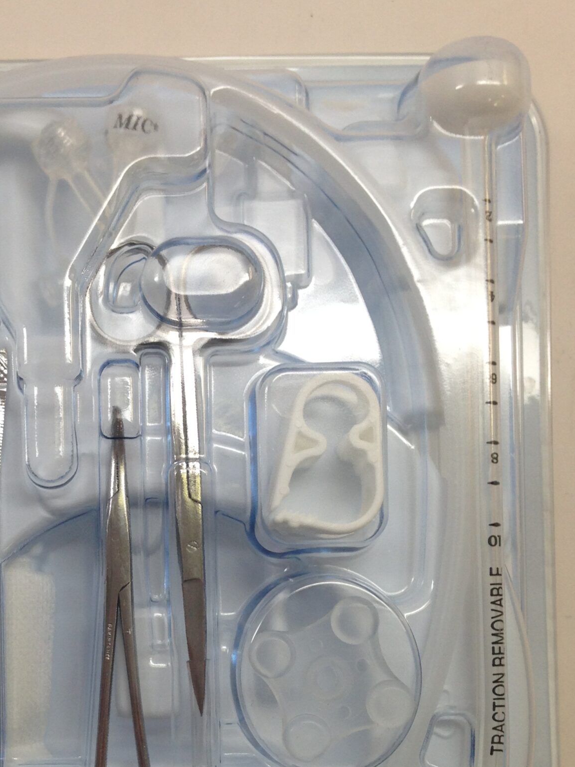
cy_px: 598
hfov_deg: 26.2
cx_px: 143
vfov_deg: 34.0
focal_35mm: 55
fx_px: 1218
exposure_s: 1/60
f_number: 2.4
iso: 50
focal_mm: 4.12
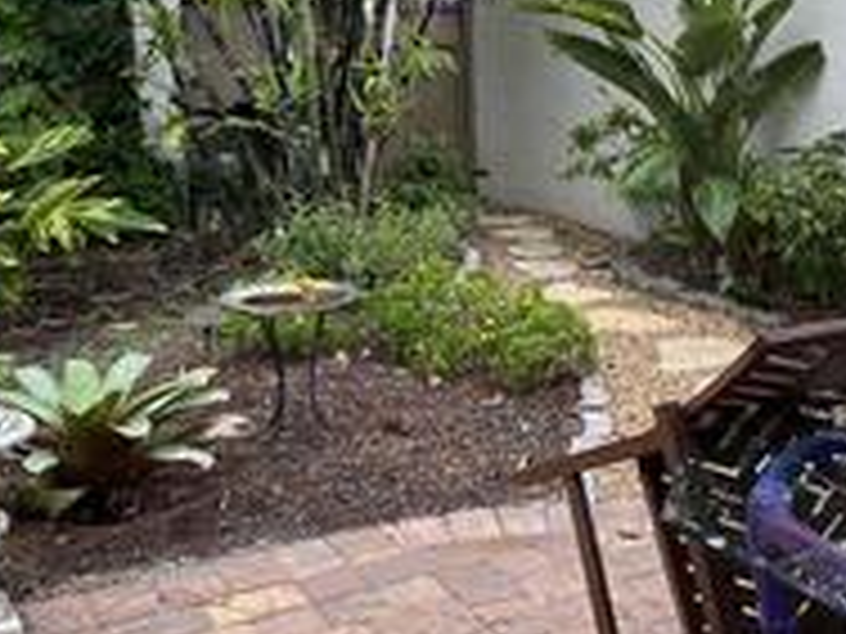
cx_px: 616
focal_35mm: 51
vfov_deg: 28.4
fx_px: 1246
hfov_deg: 36.8
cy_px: 211
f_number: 1.78
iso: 80
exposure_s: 1/121
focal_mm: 6.86
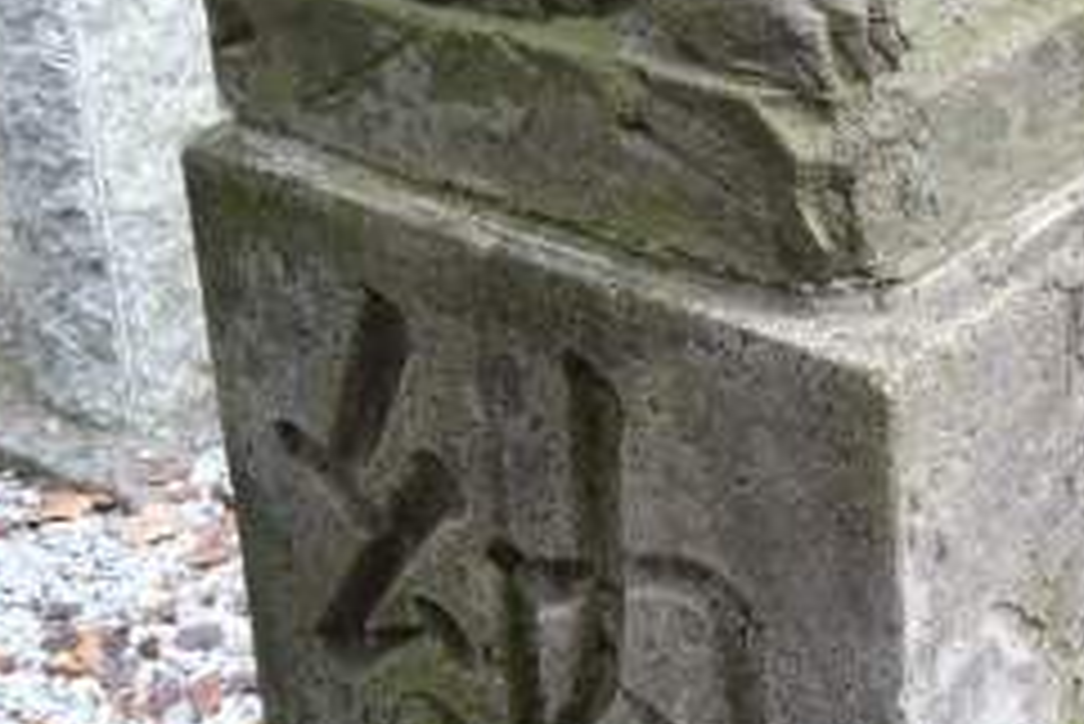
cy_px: -99
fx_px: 2470
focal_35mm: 82
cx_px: 776
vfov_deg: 16.1
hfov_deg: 24.5
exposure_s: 1/40
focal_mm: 6.56
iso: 160
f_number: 4
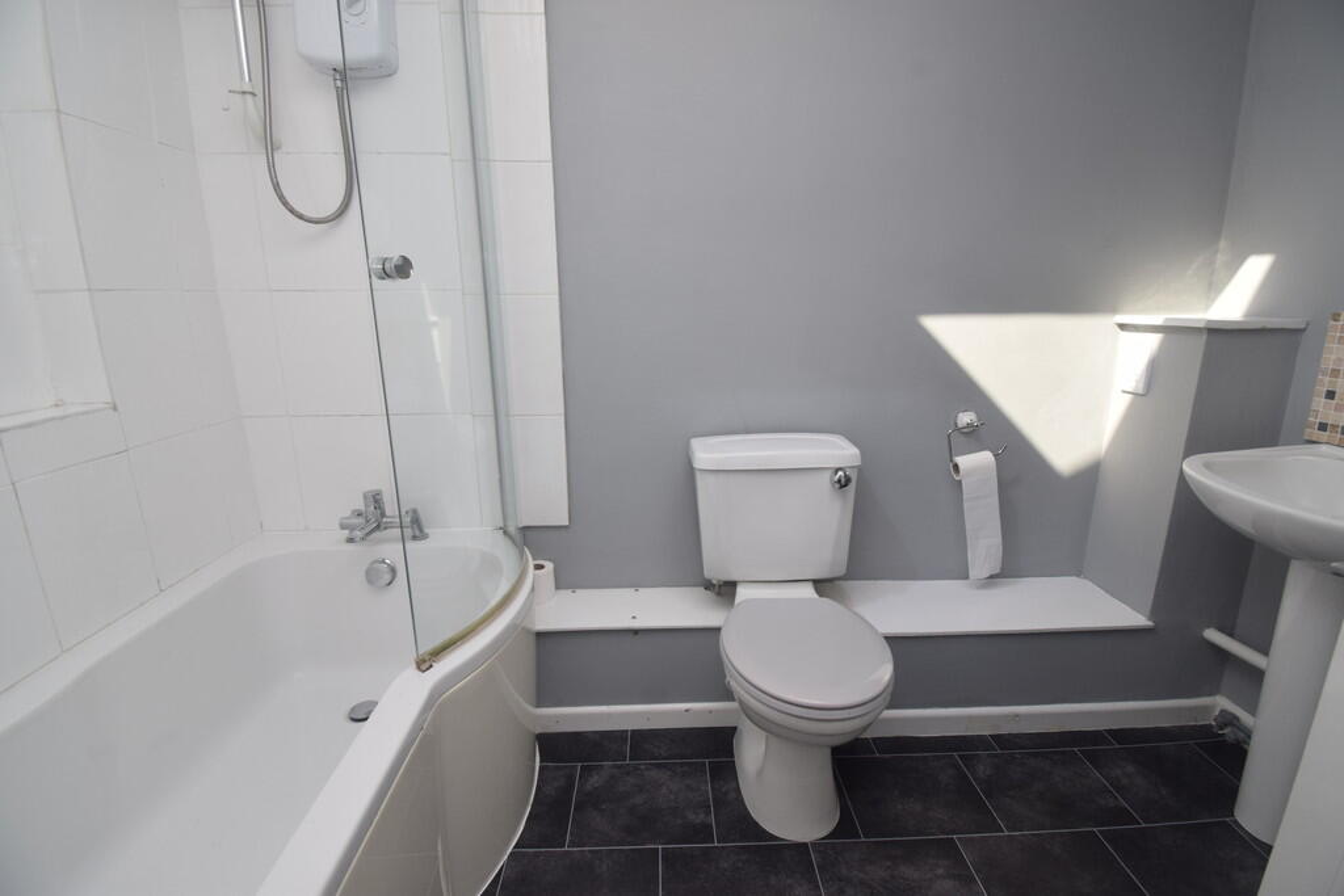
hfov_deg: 100.4
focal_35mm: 15
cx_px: 672
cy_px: 448
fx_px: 560
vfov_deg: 77.3
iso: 400
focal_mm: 10
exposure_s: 1/250
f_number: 8
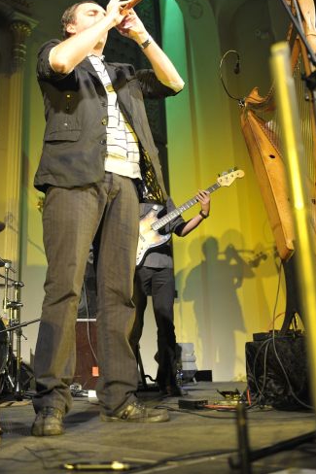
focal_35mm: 43
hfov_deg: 31.1
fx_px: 567
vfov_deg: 45.1
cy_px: 184
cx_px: 128
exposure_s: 1/100
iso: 1600
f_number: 2.8
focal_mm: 35
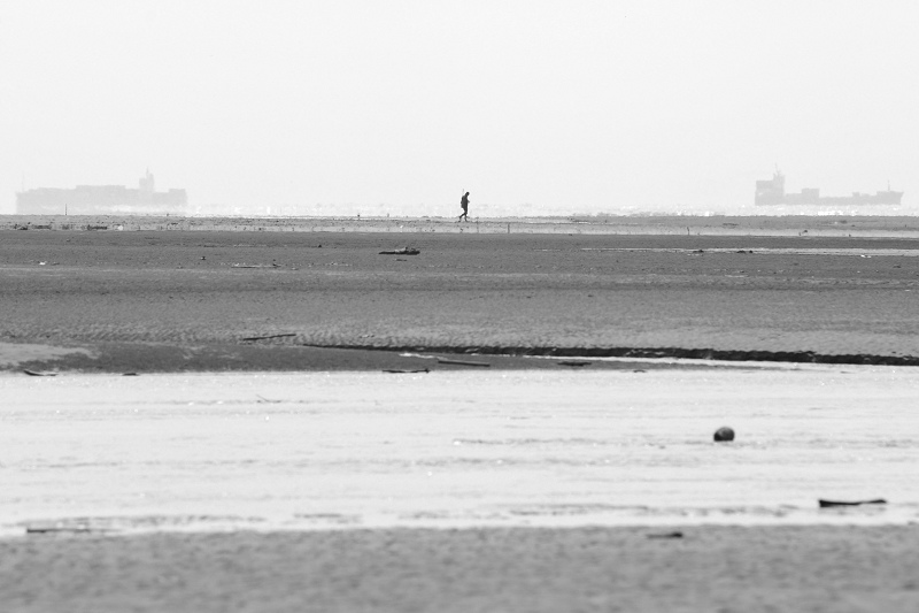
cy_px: 306
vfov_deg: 4.6
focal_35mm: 300
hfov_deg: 6.9
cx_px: 460
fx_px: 7656
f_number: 9
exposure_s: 1/640
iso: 200
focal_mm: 300
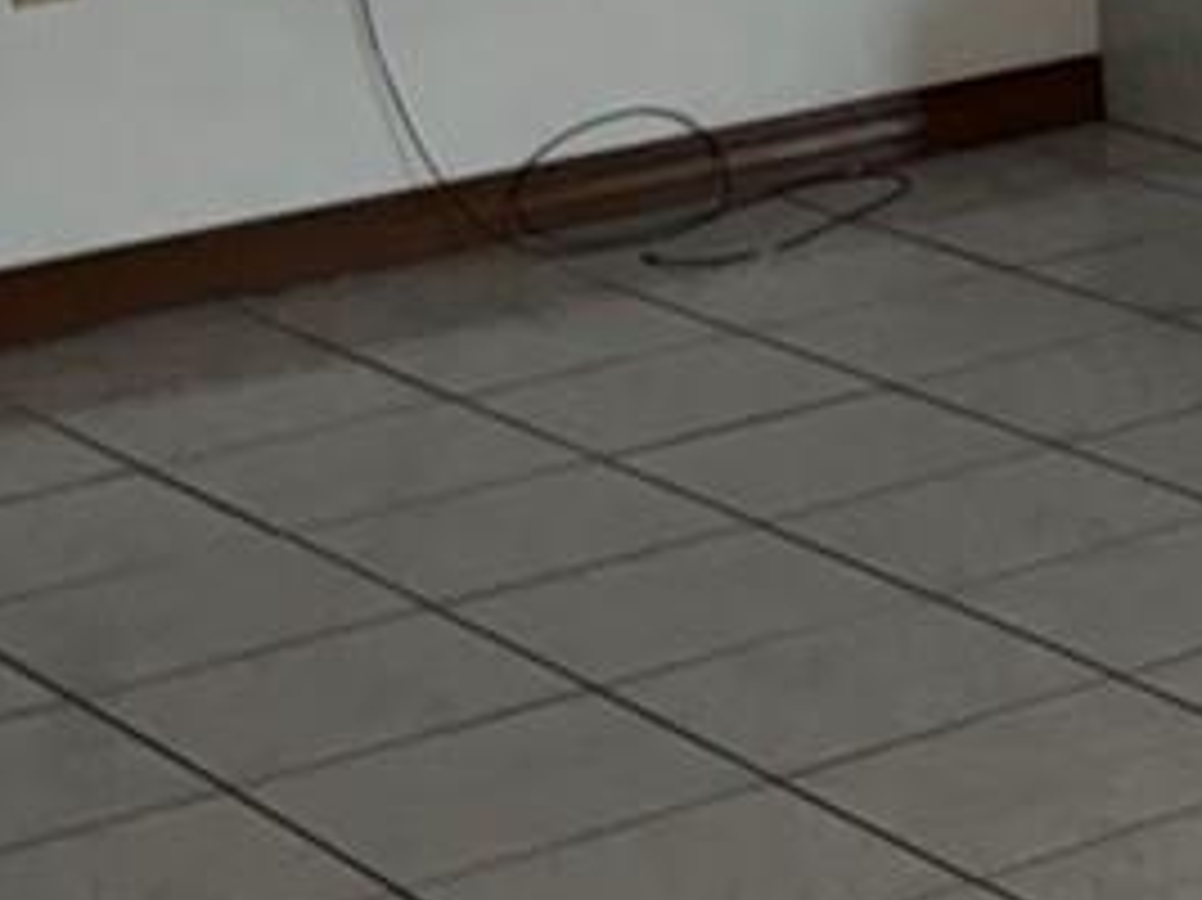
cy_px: -670
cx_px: 2512
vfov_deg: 9.8
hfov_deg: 12.0
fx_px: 4998
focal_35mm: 144
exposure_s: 1/12
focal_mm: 6.76
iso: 200
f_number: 1.78
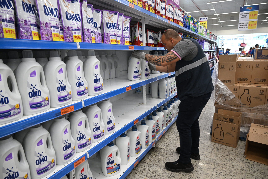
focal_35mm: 24
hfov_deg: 73.7
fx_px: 179
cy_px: 90
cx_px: 134
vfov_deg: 53.1
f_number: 5.6
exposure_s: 1/320
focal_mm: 24
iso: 3200
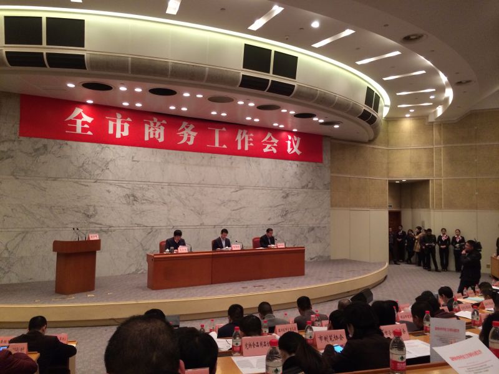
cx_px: 250
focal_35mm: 30
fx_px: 432
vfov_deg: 46.8
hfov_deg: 60.0
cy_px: 187
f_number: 2.2
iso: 250
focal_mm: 4.12
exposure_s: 1/30
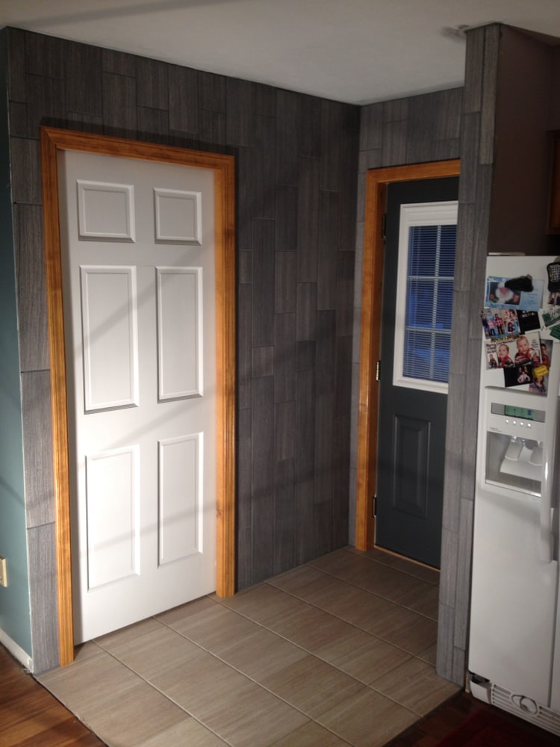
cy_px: 374
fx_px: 755
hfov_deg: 40.7
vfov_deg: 52.6
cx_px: 280
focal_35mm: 35
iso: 50
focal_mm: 4.28
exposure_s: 1/24
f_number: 2.4
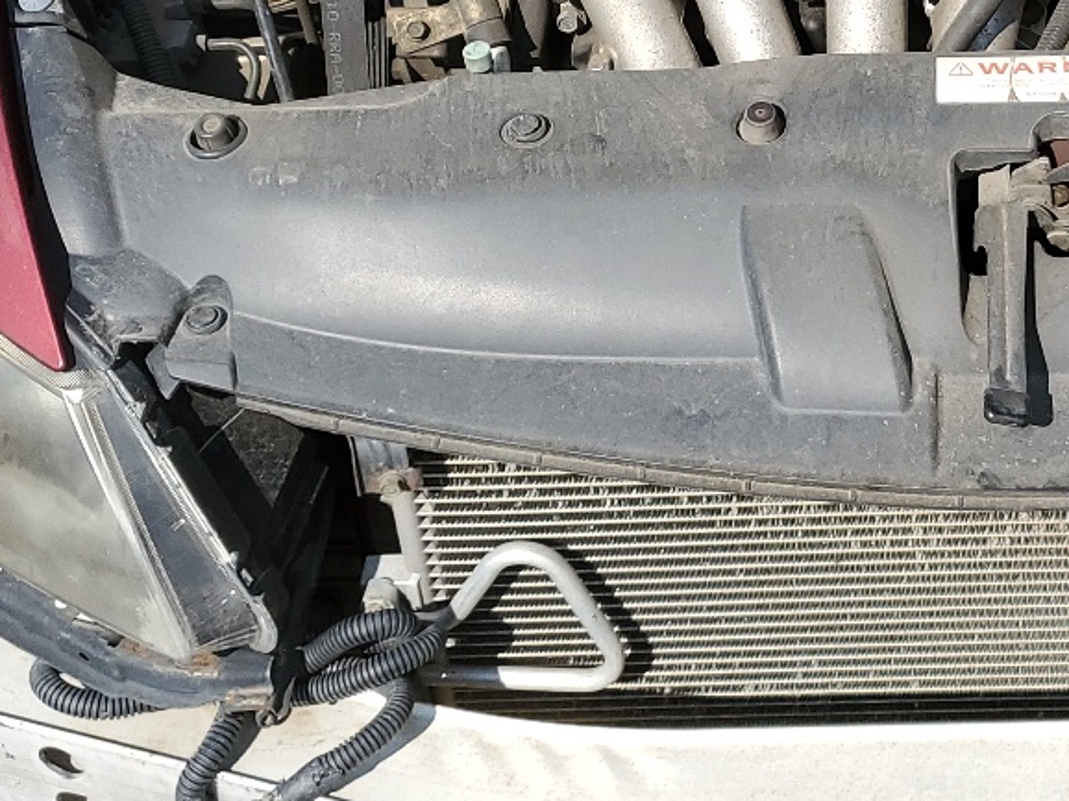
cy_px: 28
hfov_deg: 26.0
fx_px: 2223
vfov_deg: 19.9
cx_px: 997
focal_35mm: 72
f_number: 1.5
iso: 50
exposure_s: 1/2500
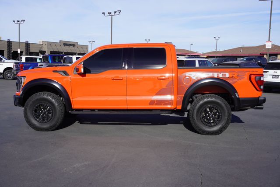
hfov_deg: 51.2
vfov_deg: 35.6
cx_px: 140
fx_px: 292
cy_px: 94
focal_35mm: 38
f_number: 11
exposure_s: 1/160
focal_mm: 25
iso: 100
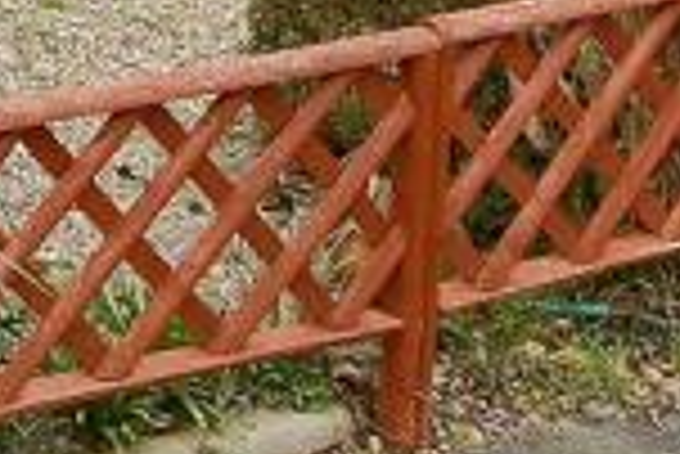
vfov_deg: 8.4
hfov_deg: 11.5
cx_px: -1040
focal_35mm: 142
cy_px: -825
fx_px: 2685
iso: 200
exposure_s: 1/80
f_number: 8
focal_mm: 14
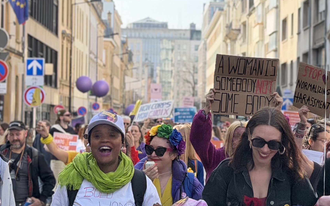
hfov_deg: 17.0
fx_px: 1097
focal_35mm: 122
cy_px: 90
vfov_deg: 10.7
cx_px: 262
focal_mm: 6.76
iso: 100
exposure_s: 1/1575
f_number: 1.78
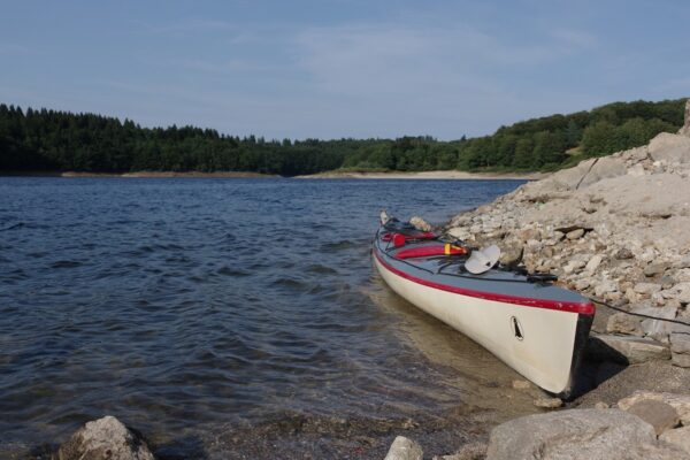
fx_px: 652
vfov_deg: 38.9
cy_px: 230
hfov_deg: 55.8
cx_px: 345
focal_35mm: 34
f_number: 8
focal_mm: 23
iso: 160
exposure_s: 1/500
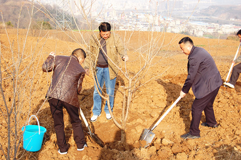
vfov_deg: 26.4
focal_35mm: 51
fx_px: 341
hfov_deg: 39.0
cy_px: 80
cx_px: 120
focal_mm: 34
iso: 200
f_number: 8
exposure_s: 1/250
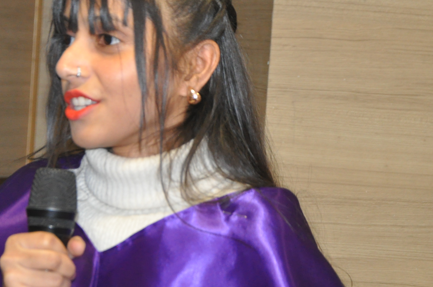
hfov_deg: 12.0
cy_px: 119
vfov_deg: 8.0
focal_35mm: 172
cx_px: 151
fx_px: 2066
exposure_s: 1/125
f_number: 5.6
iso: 1000
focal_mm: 66
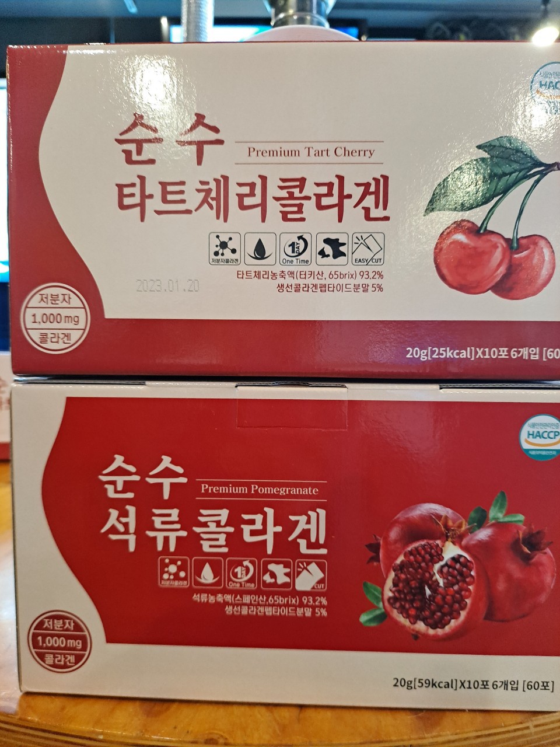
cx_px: 280
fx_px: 518
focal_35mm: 24
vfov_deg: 71.6
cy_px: 374
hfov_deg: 56.8
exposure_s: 1/40
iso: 320
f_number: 1.8
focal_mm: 5.23
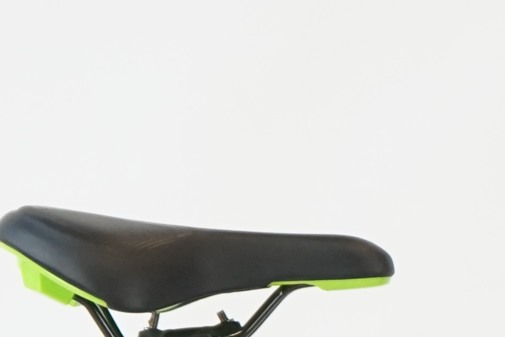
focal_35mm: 361
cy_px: 890
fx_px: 5064
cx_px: 654
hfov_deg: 5.7
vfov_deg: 3.7
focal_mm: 60
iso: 1600
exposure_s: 1/200
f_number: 5.6
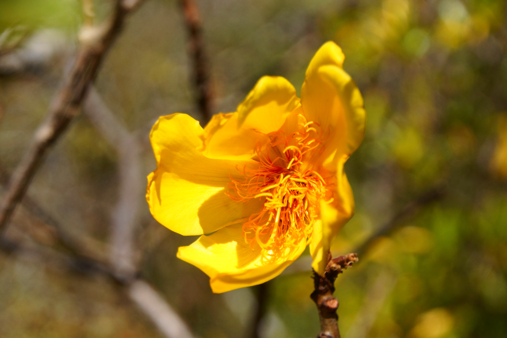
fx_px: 1479
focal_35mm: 105
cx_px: 254
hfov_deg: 19.5
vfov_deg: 13.0
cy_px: 169
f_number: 5.6
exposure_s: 1/2500
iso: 400
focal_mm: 70
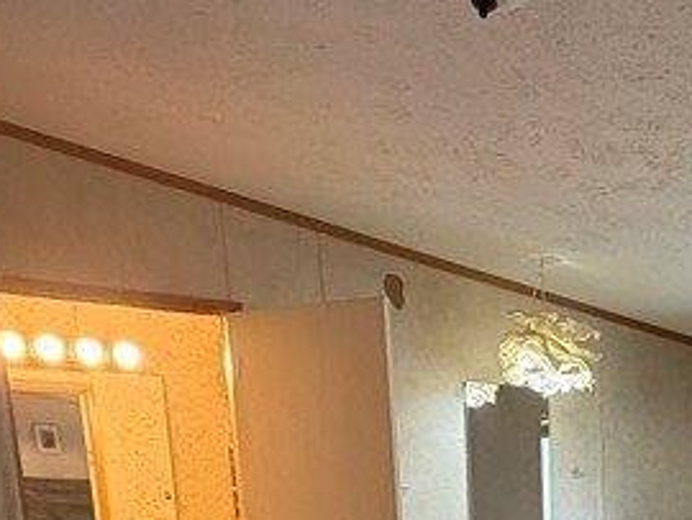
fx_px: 1060
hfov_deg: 33.0
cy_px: 738
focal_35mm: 53
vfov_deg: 23.2
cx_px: 702
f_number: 2.2
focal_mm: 2.22
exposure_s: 1/60
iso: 500
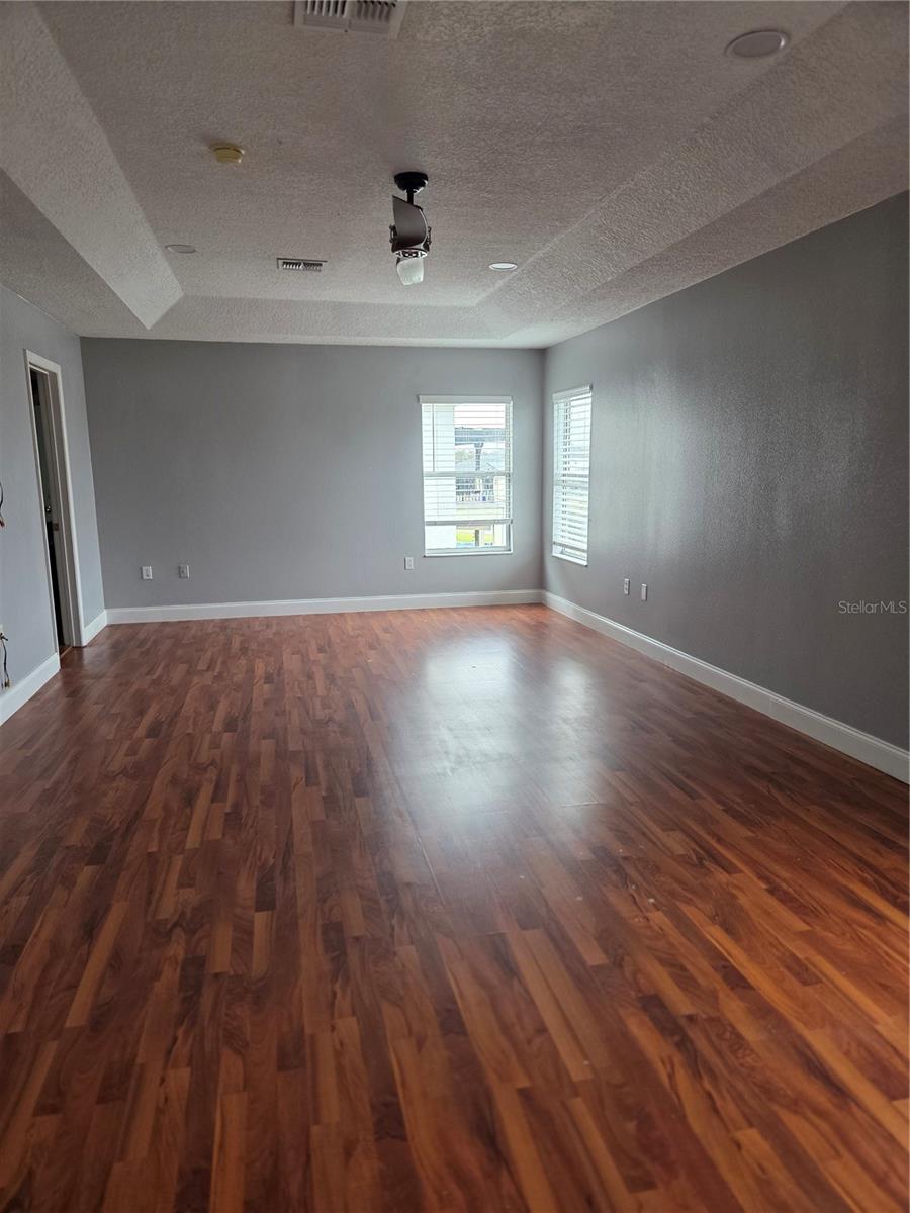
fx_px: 806
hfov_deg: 58.9
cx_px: 455
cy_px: 606
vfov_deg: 73.9
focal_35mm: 23
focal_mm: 5.4
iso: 200
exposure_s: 1/120
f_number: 1.8
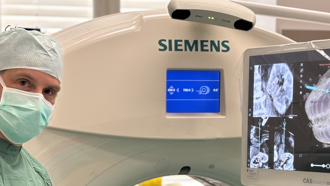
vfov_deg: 13.5
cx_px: 144
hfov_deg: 23.9
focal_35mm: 89
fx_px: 779
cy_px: 172
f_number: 1.6
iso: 80
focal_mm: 5.96
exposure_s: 1/53
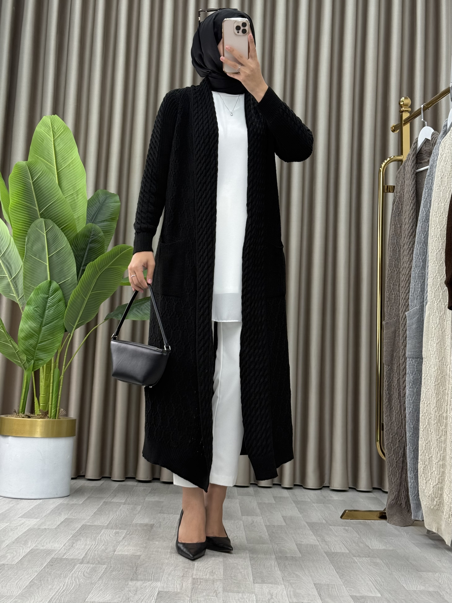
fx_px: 836
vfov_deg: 39.7
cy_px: 302
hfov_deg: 30.3
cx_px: 226
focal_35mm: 48
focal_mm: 6.76
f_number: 1.78
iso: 100
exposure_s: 1/248
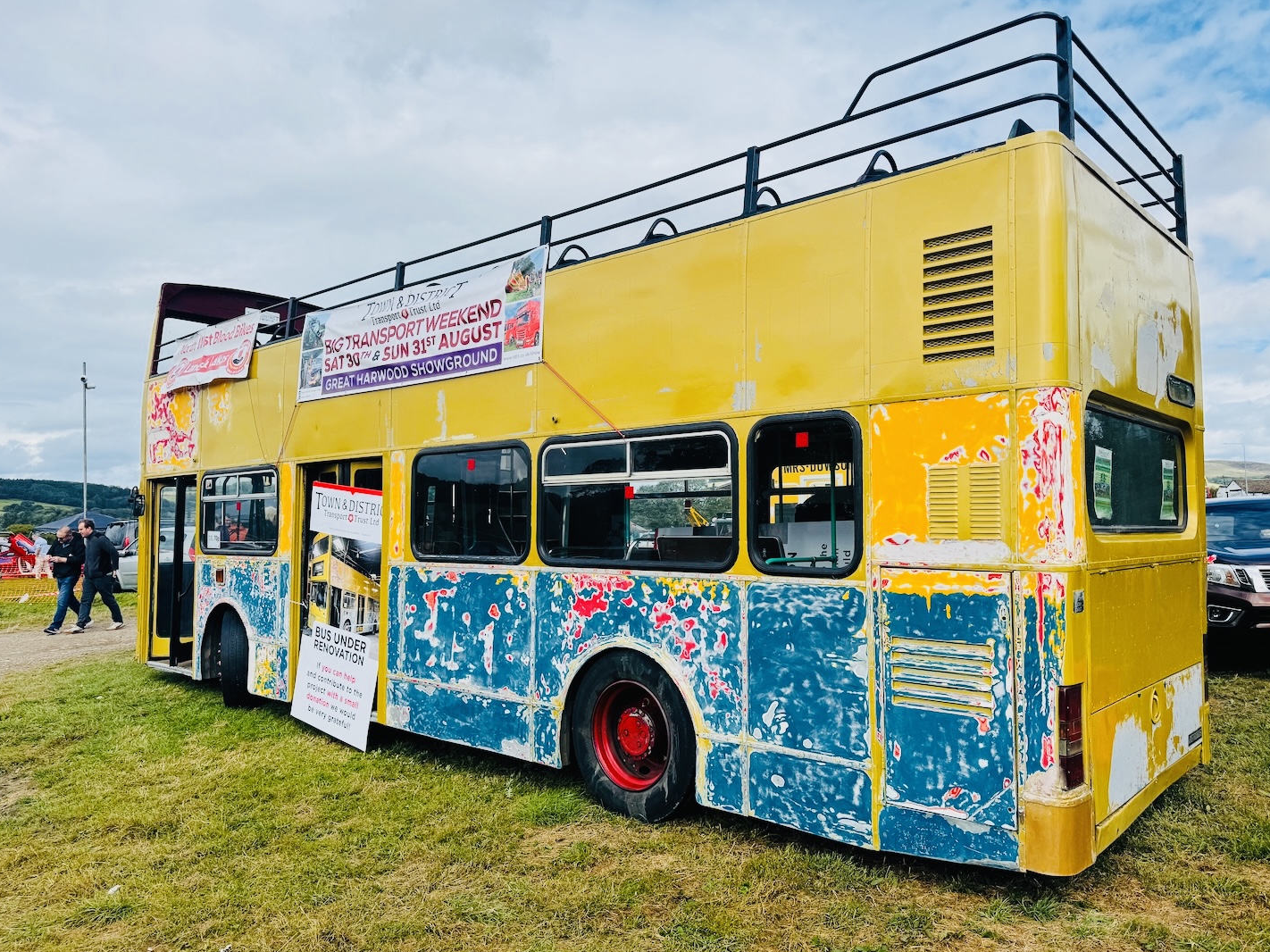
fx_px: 917
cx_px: 656
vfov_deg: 54.9
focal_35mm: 25
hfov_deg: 69.4
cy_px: 474
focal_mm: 6.76
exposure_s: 1/5814
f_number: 1.78
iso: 80
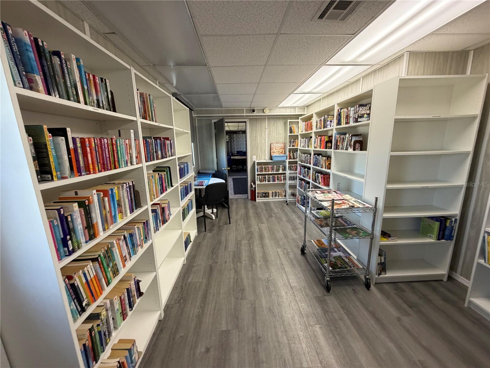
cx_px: 245
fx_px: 198
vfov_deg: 85.7
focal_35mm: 14
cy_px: 184
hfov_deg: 102.1
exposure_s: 1/120
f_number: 2.2
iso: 320
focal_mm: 2.22
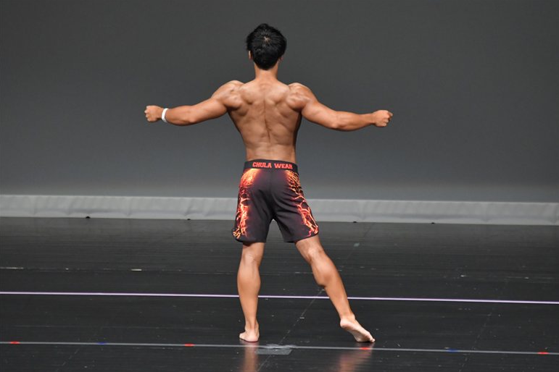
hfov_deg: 5.5
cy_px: 186
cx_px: 280
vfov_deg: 3.6
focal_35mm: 377
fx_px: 5854
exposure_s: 1/400
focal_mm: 250
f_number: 5.6
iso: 4000
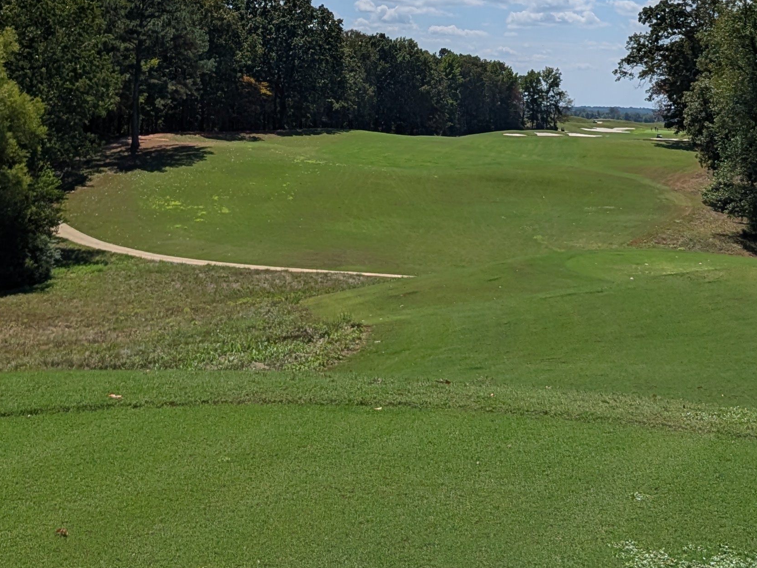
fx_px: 1268
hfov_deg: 33.2
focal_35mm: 58
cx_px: 438
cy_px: 16
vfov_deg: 24.2
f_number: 1.7
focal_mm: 4.53
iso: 43
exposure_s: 1/5848
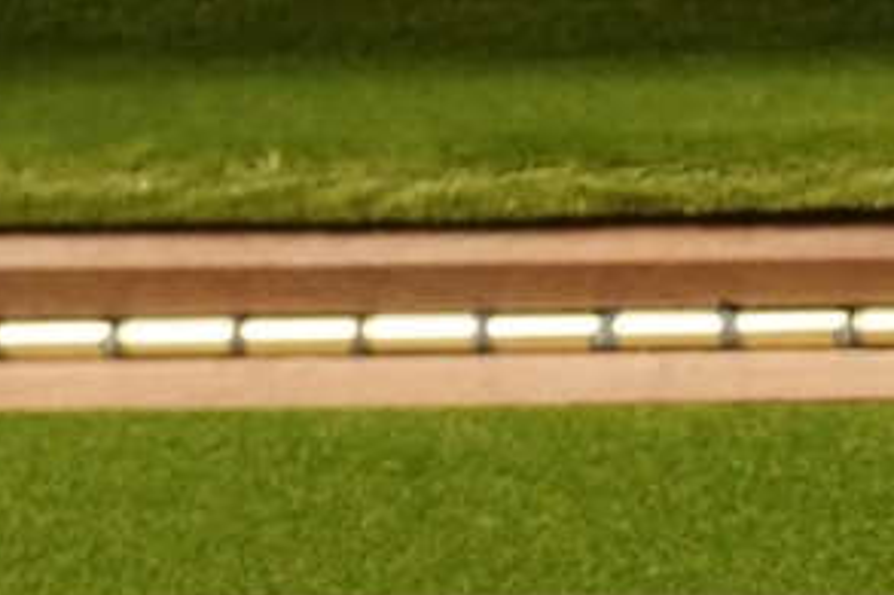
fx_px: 4294
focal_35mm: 173
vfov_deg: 7.9
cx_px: 1326
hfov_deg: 11.4
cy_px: 702
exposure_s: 1/100
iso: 2500
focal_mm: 30
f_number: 10
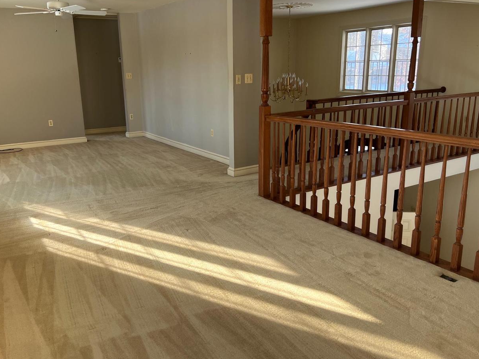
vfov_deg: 45.4
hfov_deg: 58.3
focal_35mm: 31
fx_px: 429
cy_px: 173
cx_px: 220
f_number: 1.5
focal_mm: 5.7
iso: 50
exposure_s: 1/206
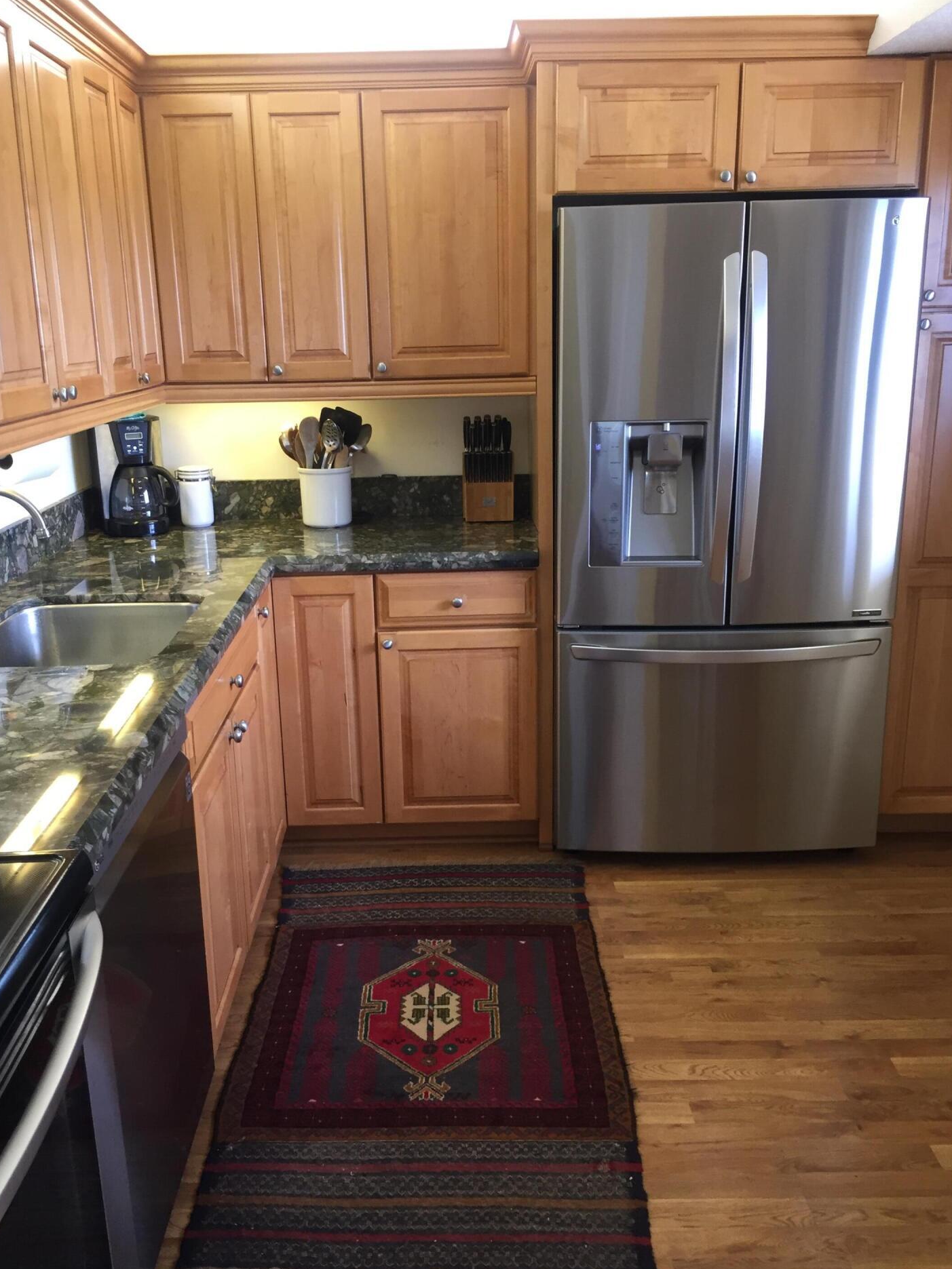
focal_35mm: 31
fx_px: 1137
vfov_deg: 58.4
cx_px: 450
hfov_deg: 45.4
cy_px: 643
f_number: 2.2
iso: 80
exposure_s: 1/30
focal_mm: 4.15
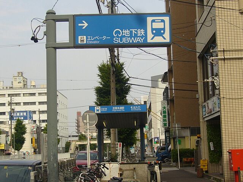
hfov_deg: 26.3
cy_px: 91
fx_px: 519
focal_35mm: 74
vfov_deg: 19.9
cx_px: 122
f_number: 8.2
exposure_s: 1/160
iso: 80
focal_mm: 12.2
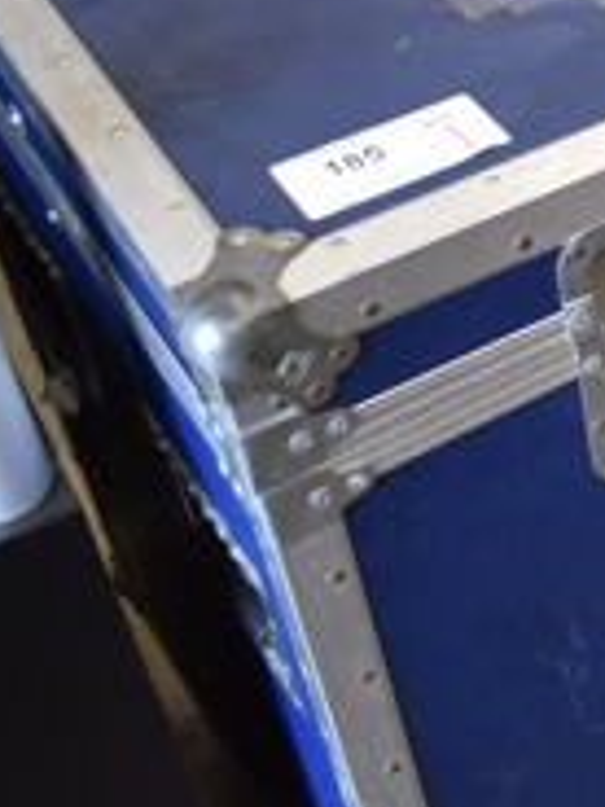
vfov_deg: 22.5
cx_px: 1171
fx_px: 2004
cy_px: 193
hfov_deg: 14.5
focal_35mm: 86
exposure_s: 1/160
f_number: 3.5
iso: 800
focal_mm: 18
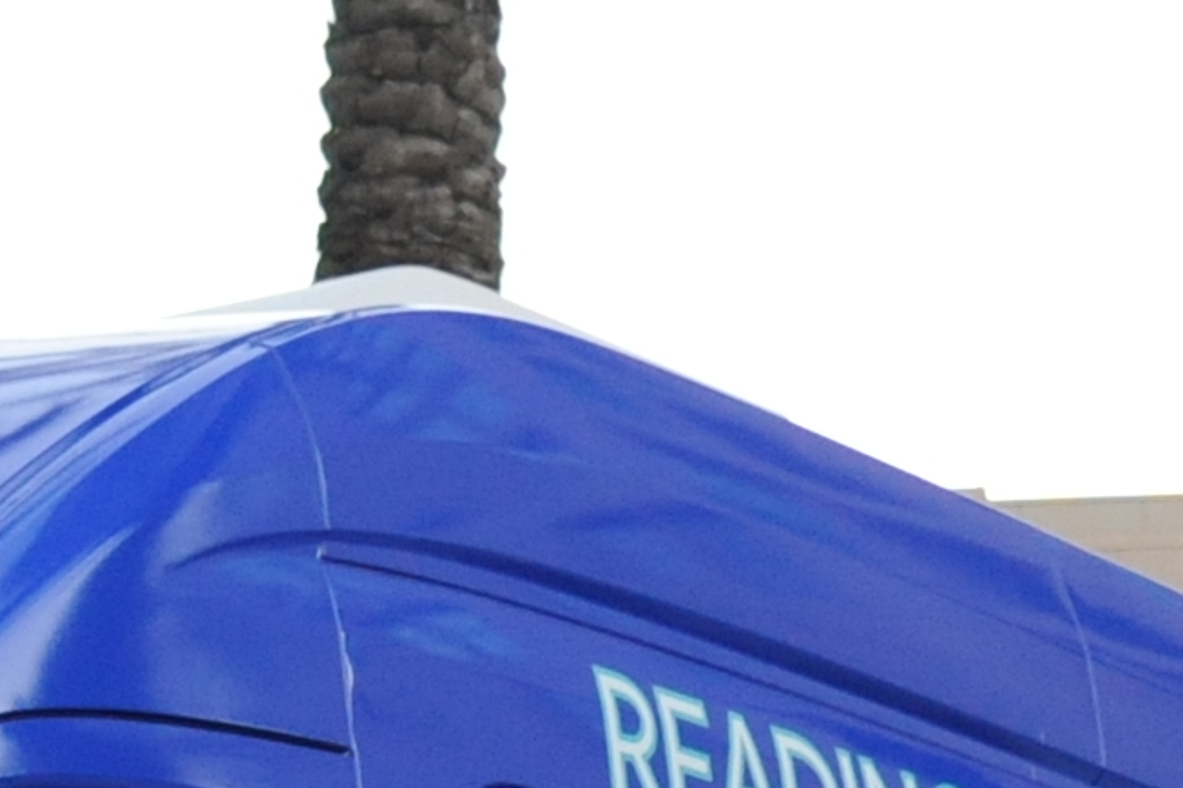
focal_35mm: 202
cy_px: 1426
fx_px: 6636
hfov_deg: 9.9
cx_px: -457
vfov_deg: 6.6
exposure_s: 1/80
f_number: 4.5
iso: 2000
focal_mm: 31
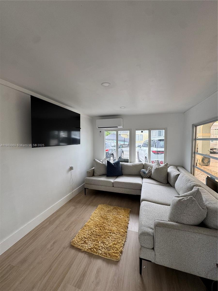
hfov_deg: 85.7
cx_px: 109
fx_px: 118
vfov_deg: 102.1
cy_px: 146
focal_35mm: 14
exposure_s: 1/99
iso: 80
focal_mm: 2.22
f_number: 2.2
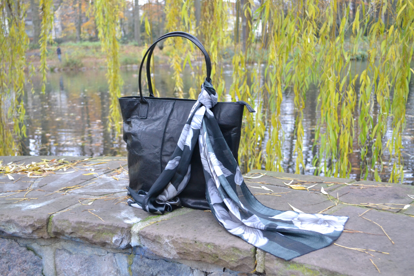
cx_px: 207
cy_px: 138
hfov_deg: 43.6
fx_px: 517
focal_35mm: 45
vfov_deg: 29.9
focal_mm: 30
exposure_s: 1/60
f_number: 4.5
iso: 1600
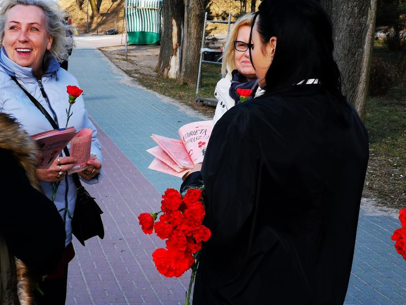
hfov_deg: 20.0
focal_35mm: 98
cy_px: 124
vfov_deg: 15.1
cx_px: 191
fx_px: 1150
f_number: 2.4
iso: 50
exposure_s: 1/321
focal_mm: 7.48
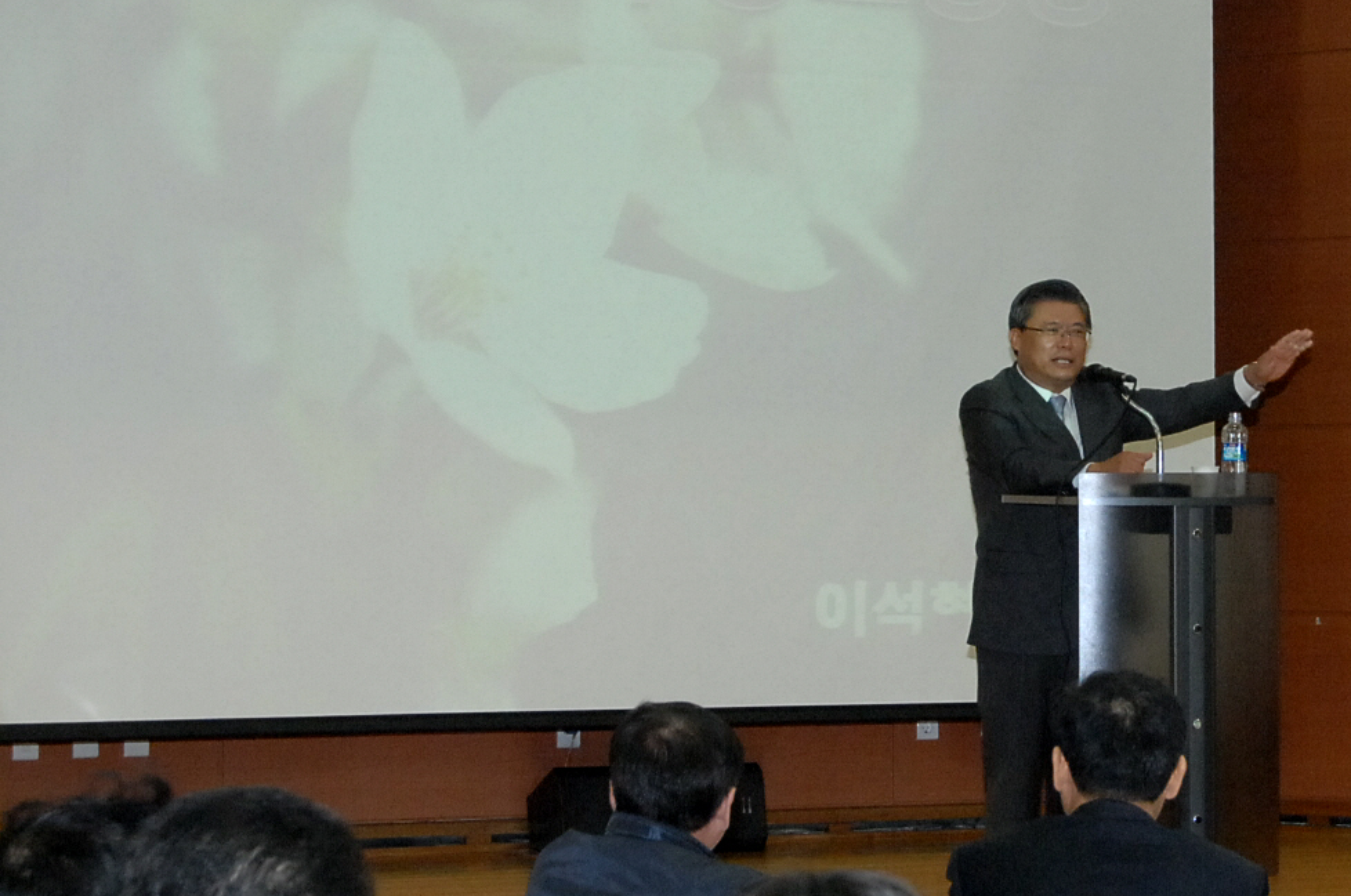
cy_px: 358
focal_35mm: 125
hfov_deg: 16.3
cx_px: 1083
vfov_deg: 10.9
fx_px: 4684
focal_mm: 38
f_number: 6.7
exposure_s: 1/60
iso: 800
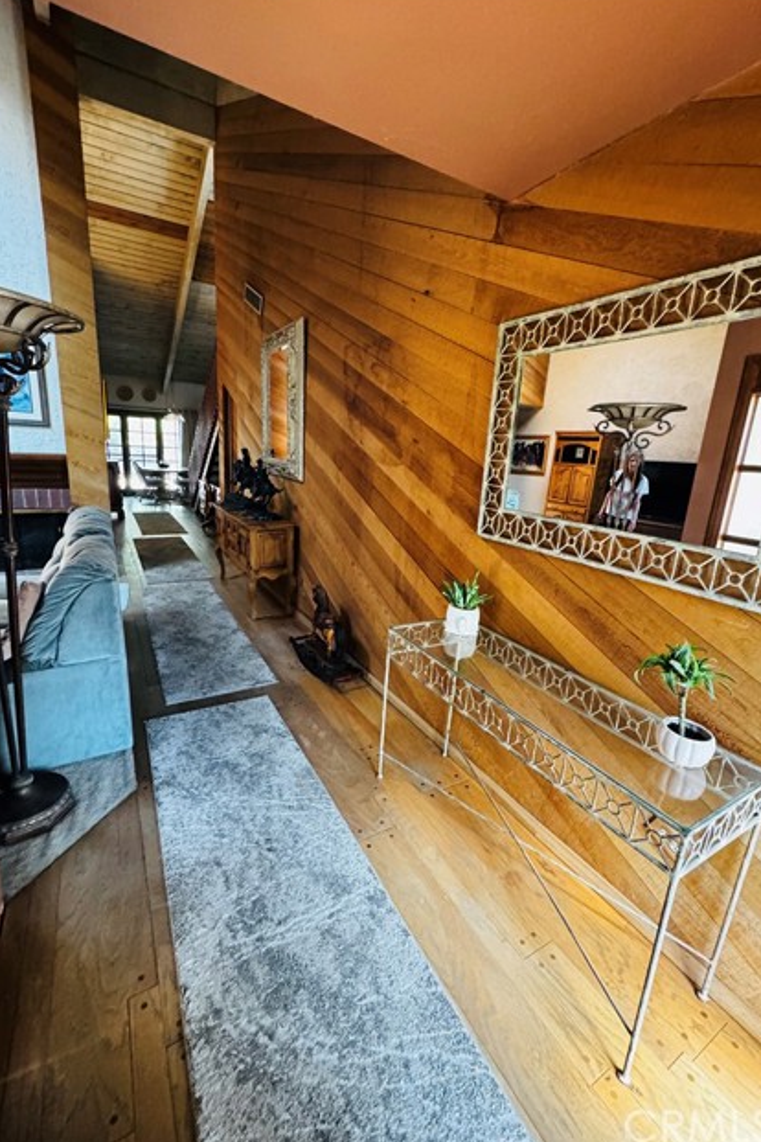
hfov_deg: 77.3
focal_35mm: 15
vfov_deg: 100.4
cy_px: 565
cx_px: 379
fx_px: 476
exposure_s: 1/60
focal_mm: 2.22
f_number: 2.2
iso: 1000
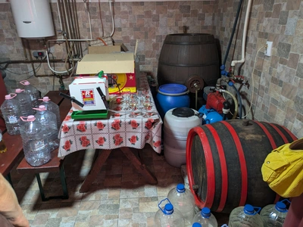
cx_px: 152
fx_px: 219
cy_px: 114
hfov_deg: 69.4
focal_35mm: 25
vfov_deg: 54.9
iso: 291
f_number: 1.89
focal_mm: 5.43
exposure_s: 1/50
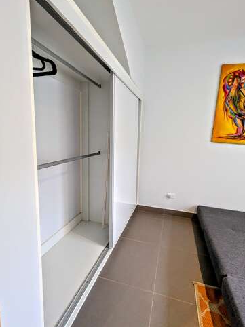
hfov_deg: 74.6
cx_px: 129
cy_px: 159
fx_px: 161
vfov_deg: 91.0
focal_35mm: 17
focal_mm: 2.35
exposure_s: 1/23.8
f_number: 2.2
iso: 129
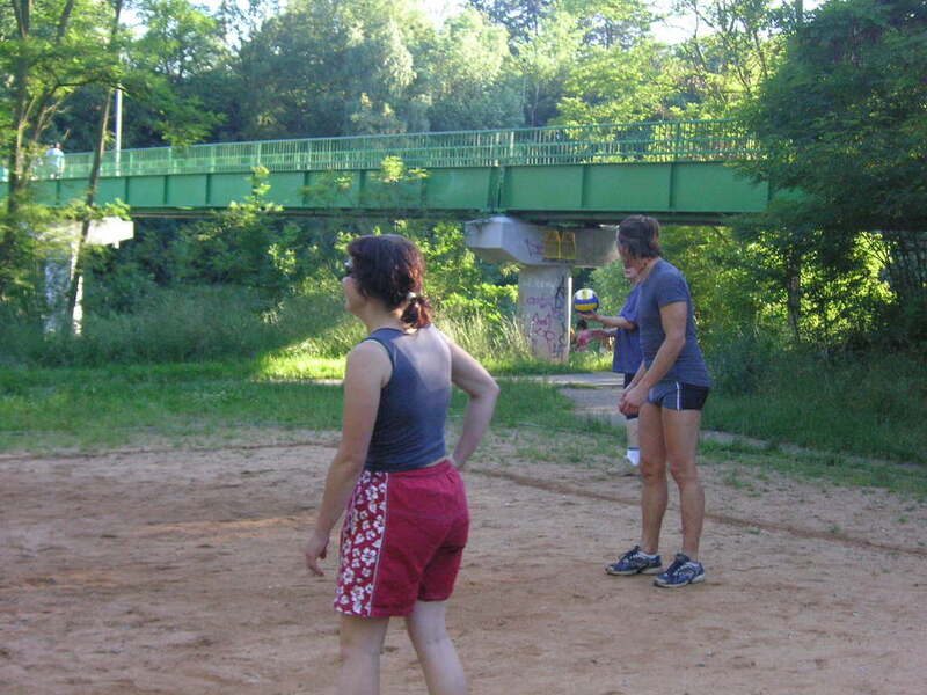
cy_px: 348
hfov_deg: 36.2
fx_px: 1419
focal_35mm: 53
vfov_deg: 27.5
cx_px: 464
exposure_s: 1/180
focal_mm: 8.9
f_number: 3.6
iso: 160
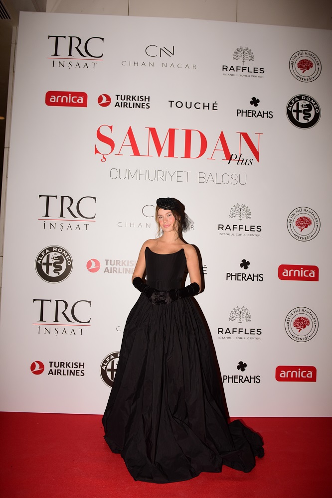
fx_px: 374
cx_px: 166
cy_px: 249
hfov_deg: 47.9
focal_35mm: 27
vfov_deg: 67.4
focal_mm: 27
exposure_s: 1/250
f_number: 5
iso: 640
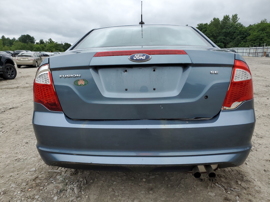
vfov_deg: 53.1
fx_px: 203
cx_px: 135
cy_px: 101
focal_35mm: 26
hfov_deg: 67.3
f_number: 1.5
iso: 50
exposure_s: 1/909
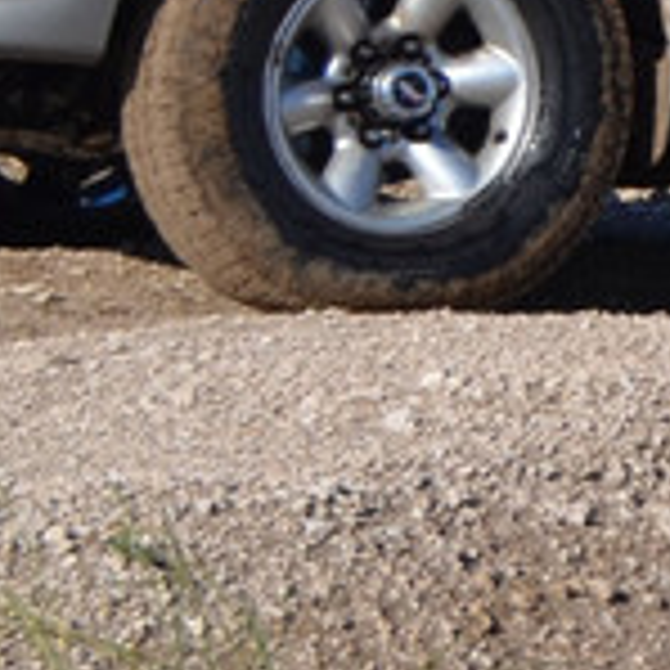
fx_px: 7204
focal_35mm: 329
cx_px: 2343
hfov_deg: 4.9
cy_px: -1003
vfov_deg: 5.1
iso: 100
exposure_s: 1/320
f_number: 9
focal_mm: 32
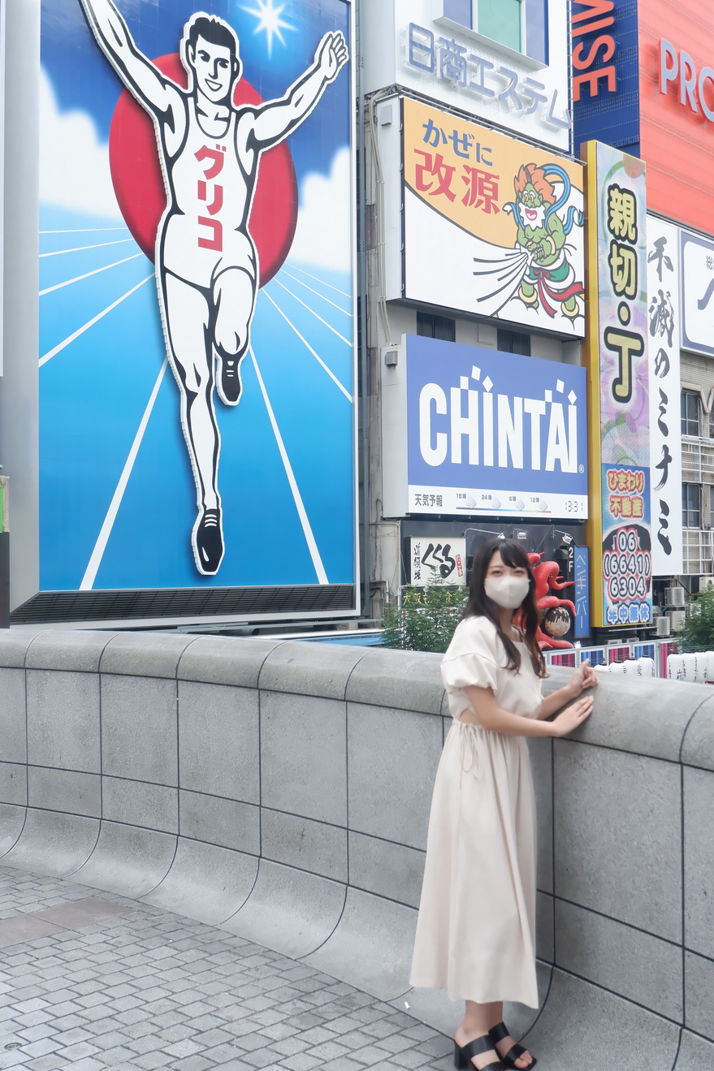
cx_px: 353
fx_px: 1279
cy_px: 533
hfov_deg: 31.2
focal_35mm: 43
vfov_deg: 45.4
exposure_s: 1/420
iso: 400
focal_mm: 28
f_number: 5
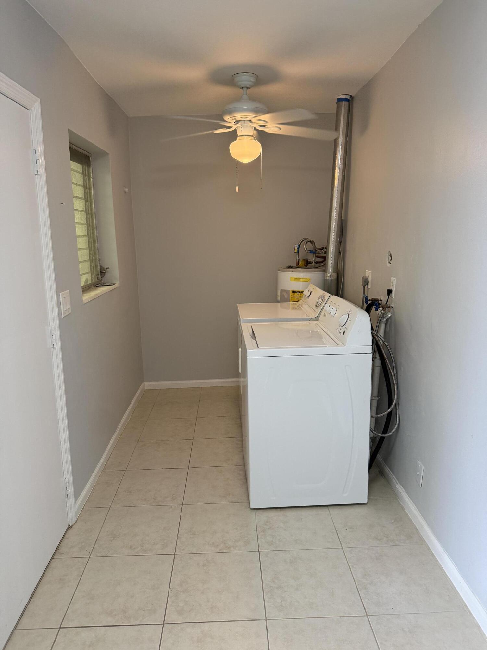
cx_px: 244
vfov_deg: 71.6
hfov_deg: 56.8
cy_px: 325
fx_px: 450
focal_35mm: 24
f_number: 1.78
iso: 250
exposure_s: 1/60
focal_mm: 6.76
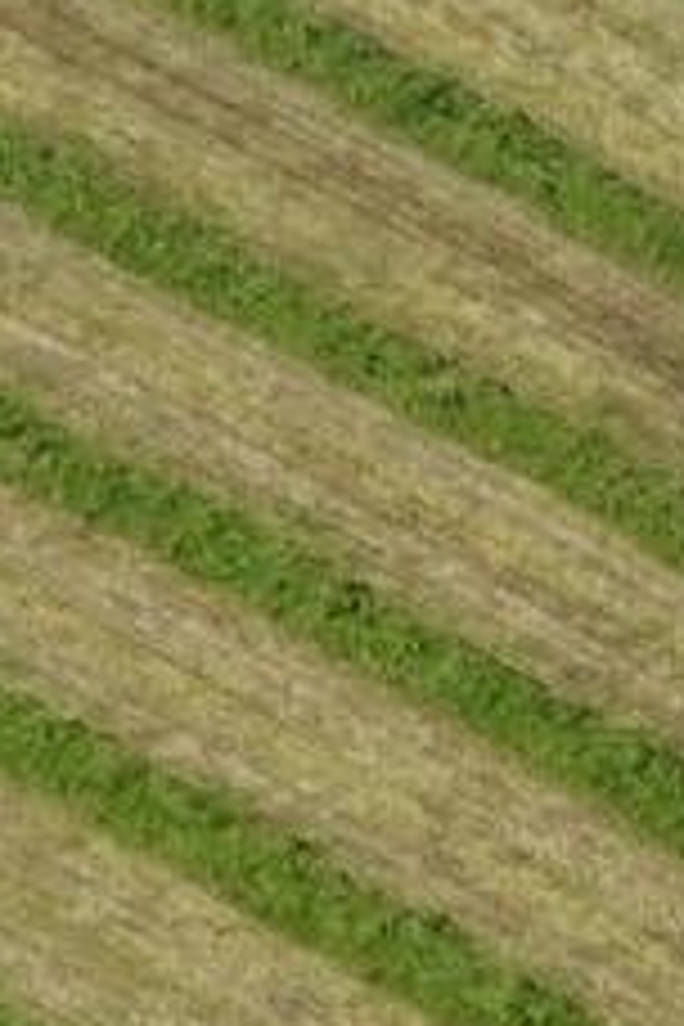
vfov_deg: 1.5
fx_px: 39954
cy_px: 2984
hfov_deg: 1.0
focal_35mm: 1402
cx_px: 590
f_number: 10
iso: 400
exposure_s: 1/800
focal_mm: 200
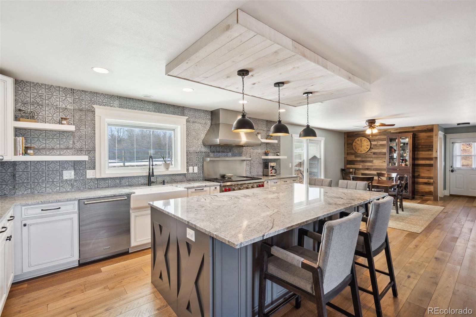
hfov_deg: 96.7
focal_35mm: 16
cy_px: 158
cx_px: 238
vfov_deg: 73.7
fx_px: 211
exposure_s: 1/6
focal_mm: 16
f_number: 6.7
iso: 100
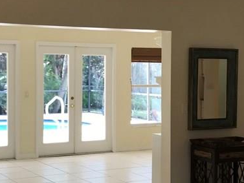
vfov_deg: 19.4
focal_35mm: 76
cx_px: 100
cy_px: 95
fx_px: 536
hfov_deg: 25.6
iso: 25
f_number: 1.8
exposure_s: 1/60
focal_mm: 3.99
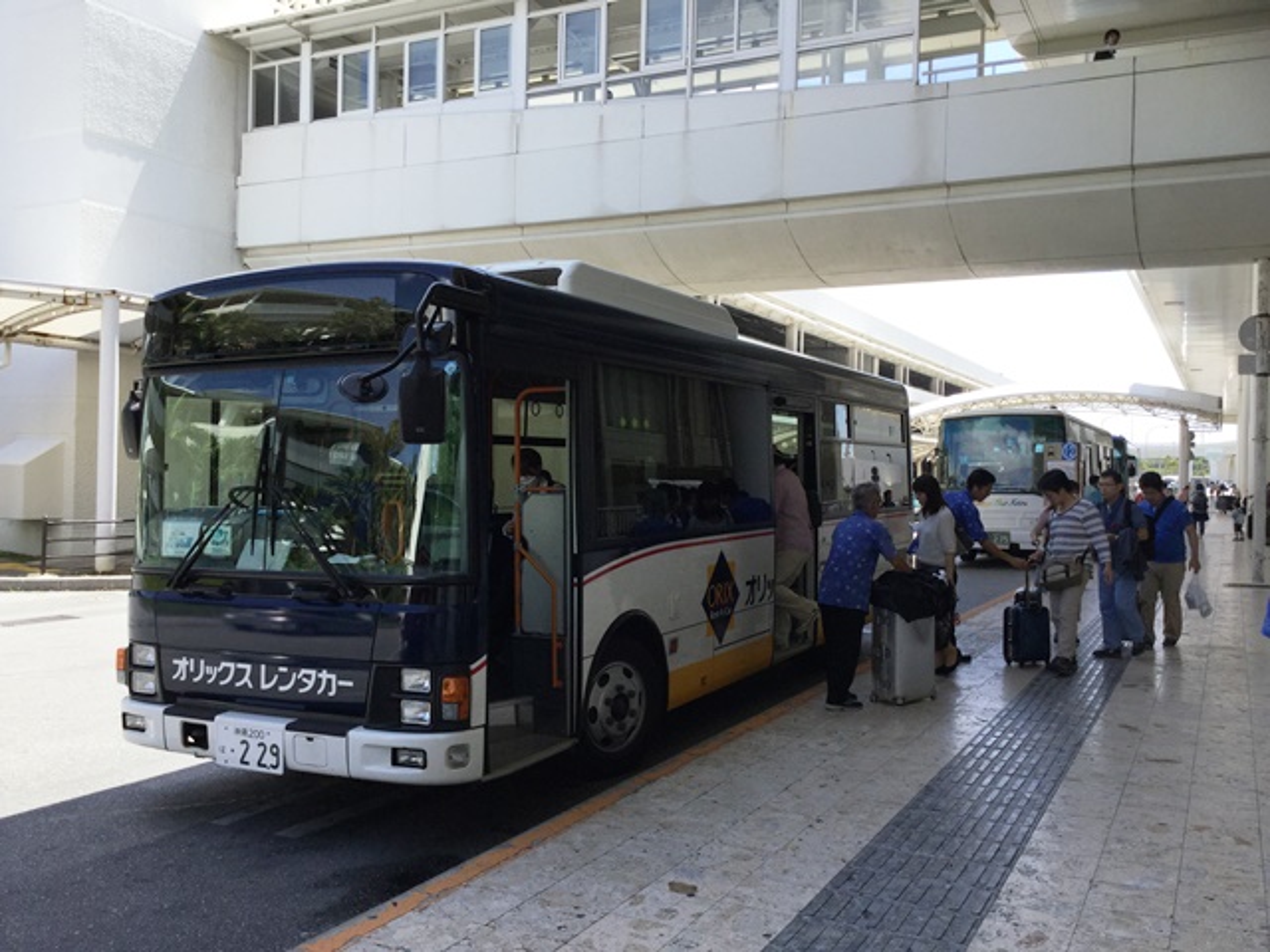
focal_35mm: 31
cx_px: 635
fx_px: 1137
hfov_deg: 58.4
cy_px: 476
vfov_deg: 45.4
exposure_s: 1/631
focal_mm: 3.3
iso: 25
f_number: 2.4
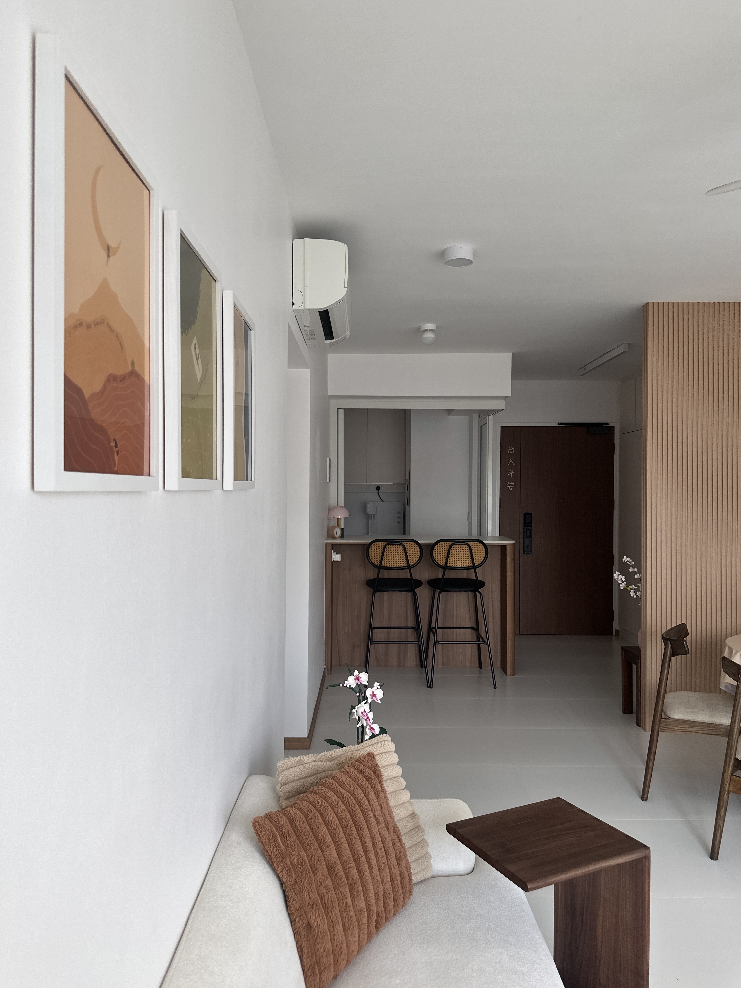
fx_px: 685
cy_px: 494
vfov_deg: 71.6
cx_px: 370
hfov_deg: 56.8
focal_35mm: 24
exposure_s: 1/121
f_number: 1.78
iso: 125
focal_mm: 6.86
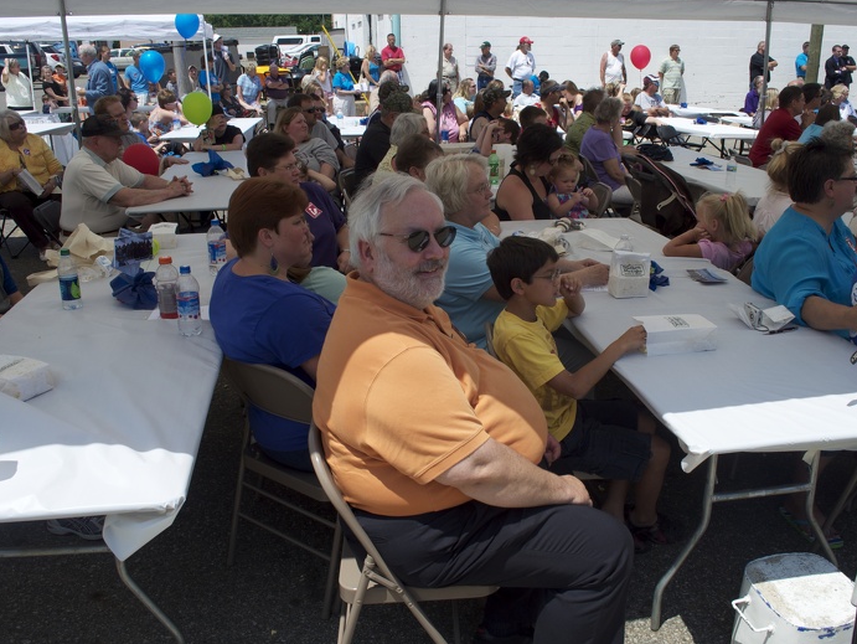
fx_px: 817
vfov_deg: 43.0
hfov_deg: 55.3
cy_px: 320
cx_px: 464
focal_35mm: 33
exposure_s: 1/400
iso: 200
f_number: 11
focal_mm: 20
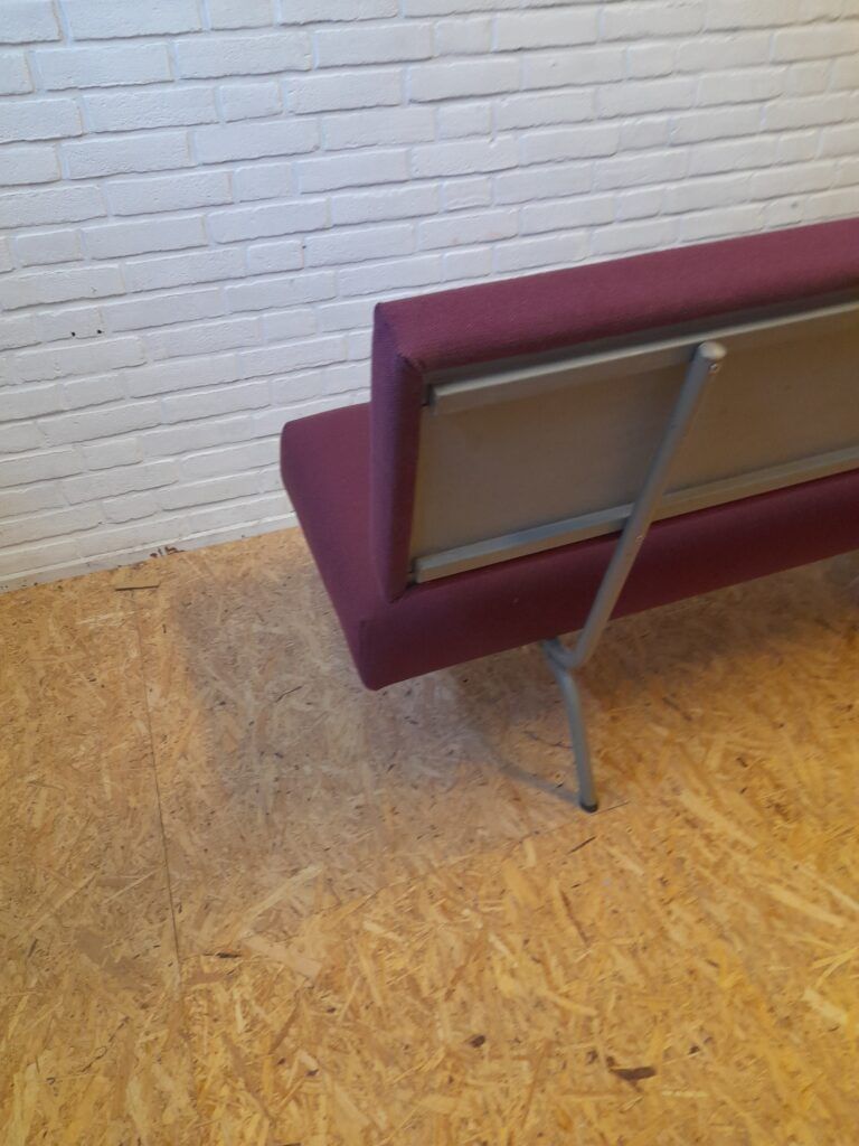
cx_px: 430
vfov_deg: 69.4
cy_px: 573
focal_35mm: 25
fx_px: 827
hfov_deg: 54.9
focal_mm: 4.6
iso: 250
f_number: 2
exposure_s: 1/50
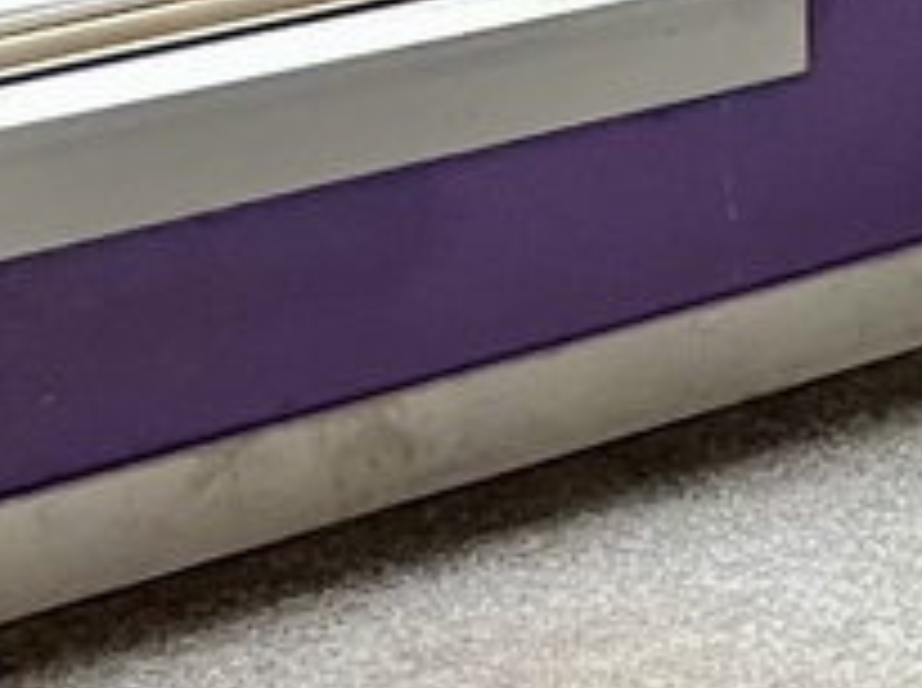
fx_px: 4866
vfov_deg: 7.8
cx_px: 2838
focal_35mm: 183
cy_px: -589
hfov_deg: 8.8
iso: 320
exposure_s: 1/60
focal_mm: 5.7
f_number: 1.5
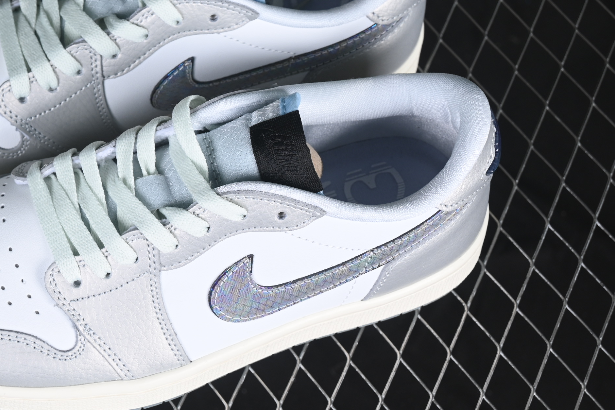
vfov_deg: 12.3
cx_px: 160
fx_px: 1896
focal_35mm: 111
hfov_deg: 18.3
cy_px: 155
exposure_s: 1/80
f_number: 7.1
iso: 160
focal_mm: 50
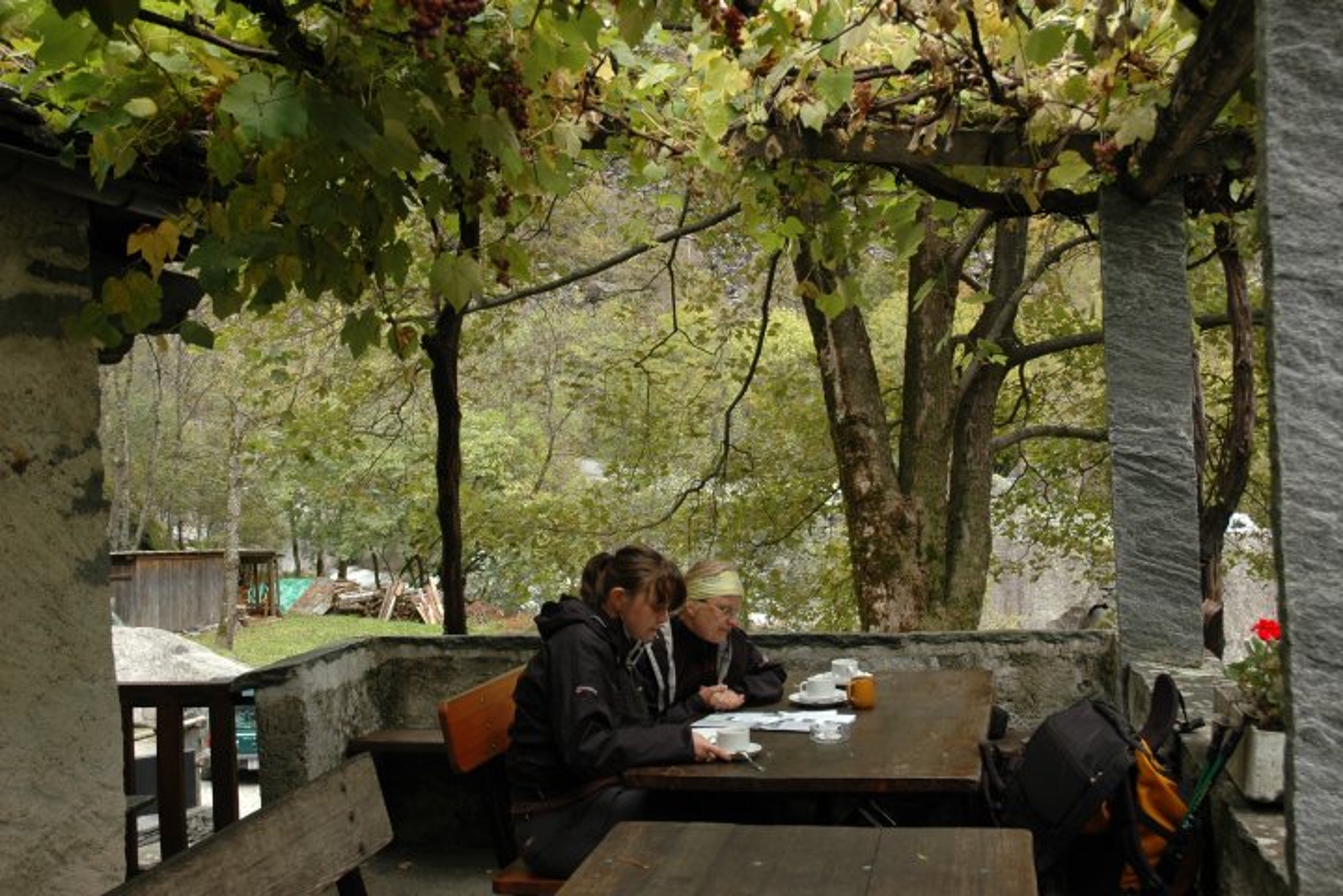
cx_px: 672
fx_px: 1511
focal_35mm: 40
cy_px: 448
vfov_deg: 33.0
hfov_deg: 47.9
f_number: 5
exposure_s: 1/100
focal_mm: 27
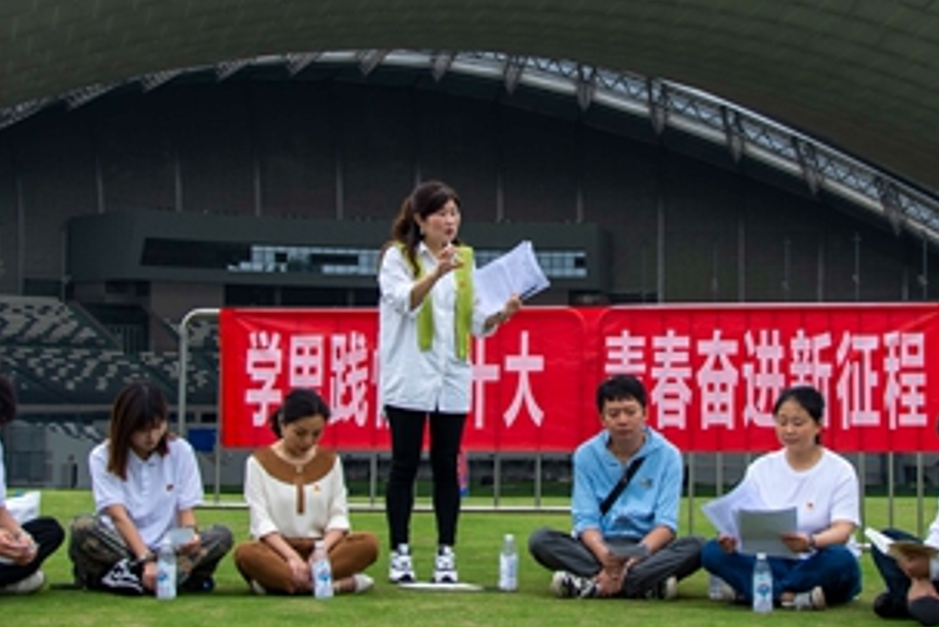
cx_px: 578
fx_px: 1983
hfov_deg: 26.6
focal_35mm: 76
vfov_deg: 17.9
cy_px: 233
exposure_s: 1/250
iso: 100
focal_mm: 22
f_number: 3.8
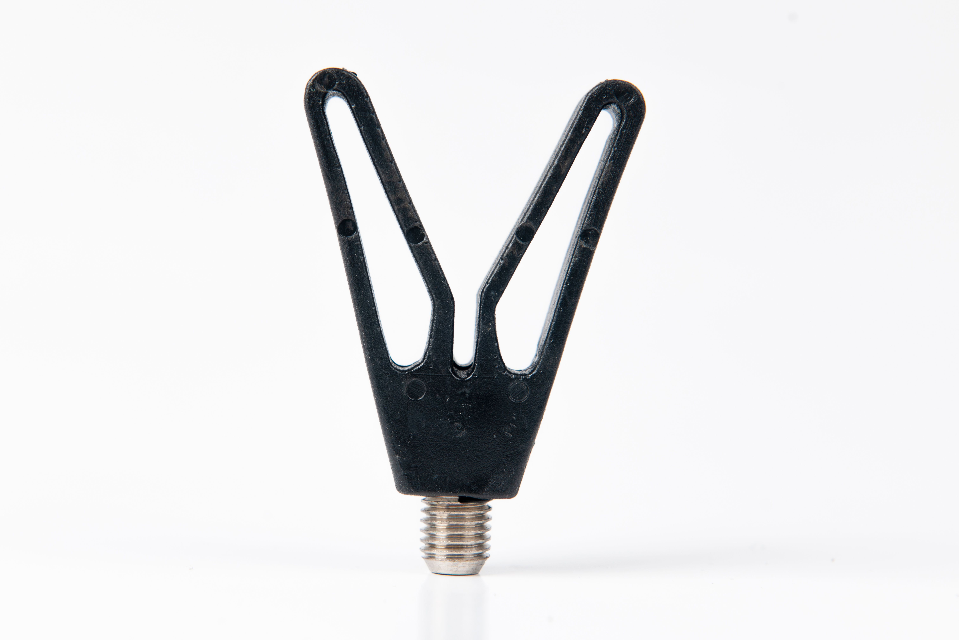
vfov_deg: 19.5
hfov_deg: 28.8
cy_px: 320
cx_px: 480
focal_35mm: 70
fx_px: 1865
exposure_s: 1/100
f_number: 9
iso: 100
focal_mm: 70
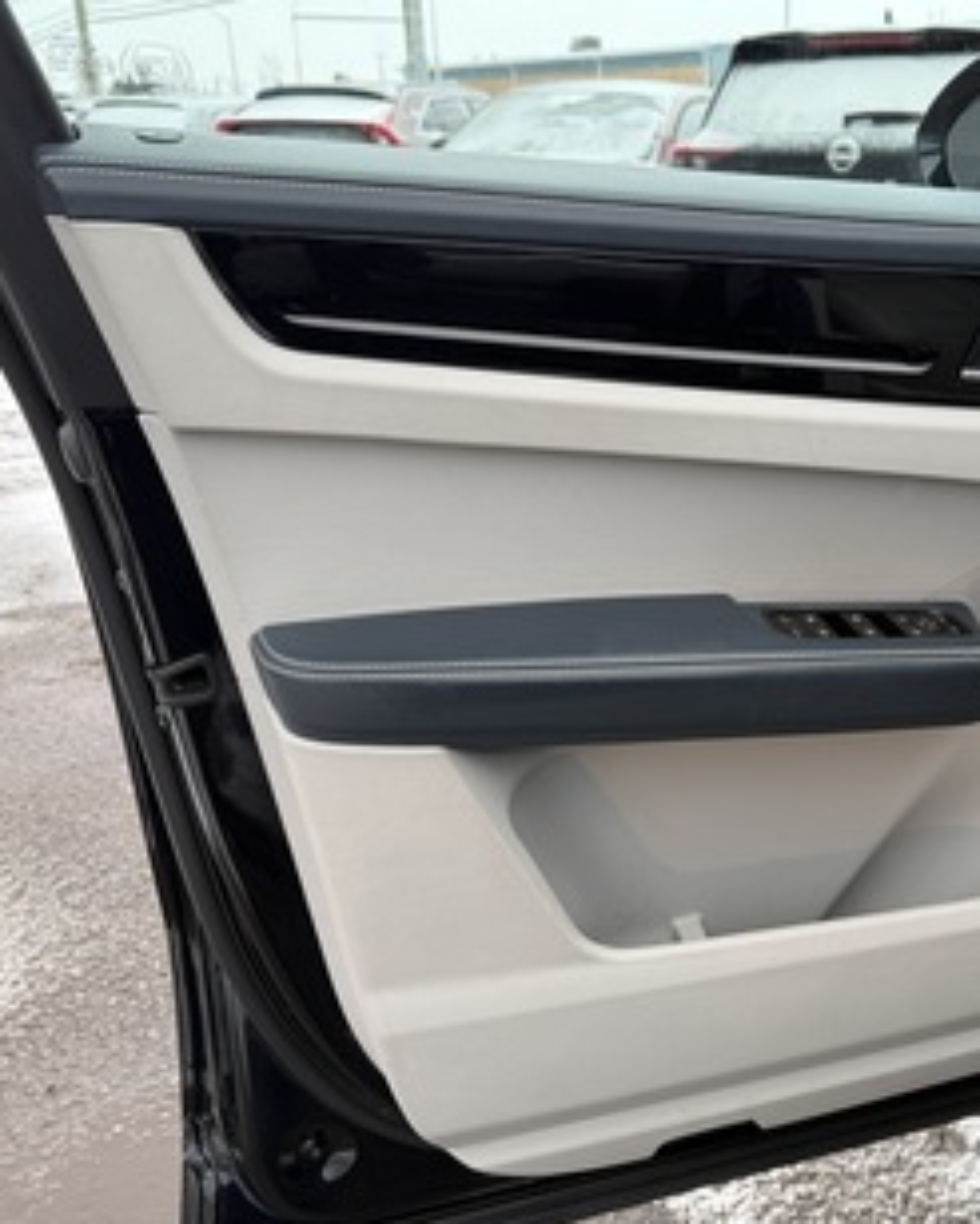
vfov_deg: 55.6
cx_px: 753
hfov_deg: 44.1
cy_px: 620
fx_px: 1159
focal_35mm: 32
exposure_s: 1/367
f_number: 1.78
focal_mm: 6.76
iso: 80
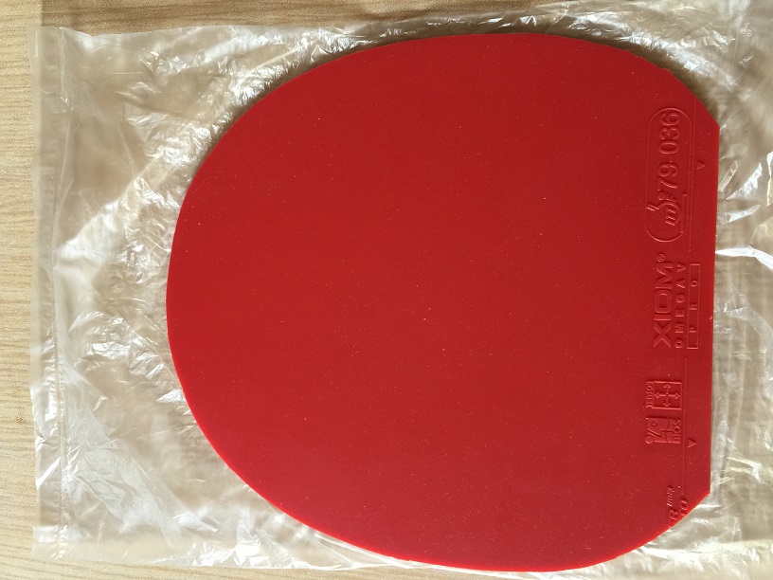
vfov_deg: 48.2
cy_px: 290
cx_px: 386
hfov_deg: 61.7
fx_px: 648
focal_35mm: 29
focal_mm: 4.15
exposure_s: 1/15
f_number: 2.2
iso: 40
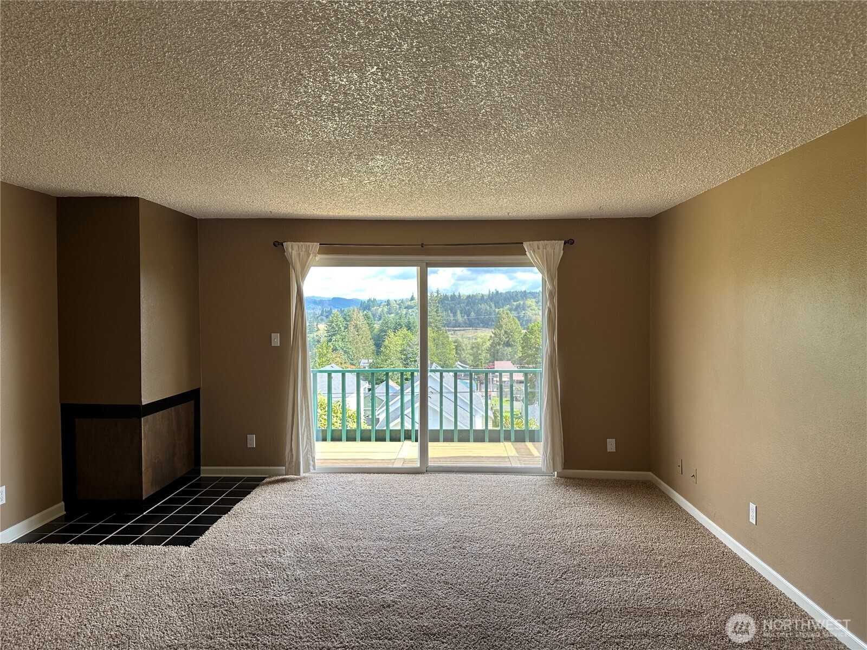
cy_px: 325
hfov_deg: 71.6
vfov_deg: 56.8
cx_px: 434
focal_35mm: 24
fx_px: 601
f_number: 1.78
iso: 64
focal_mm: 6.86
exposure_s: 1/220
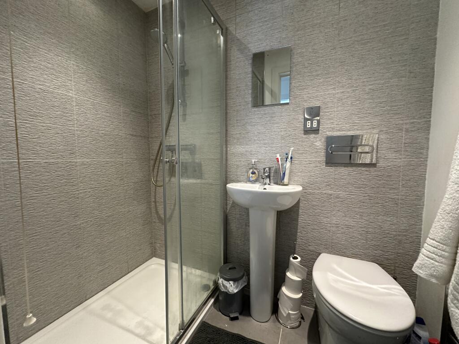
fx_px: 186
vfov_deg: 85.7
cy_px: 172
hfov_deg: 102.1
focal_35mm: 14
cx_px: 230
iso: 500
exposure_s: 1/60
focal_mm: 2.22
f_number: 2.2
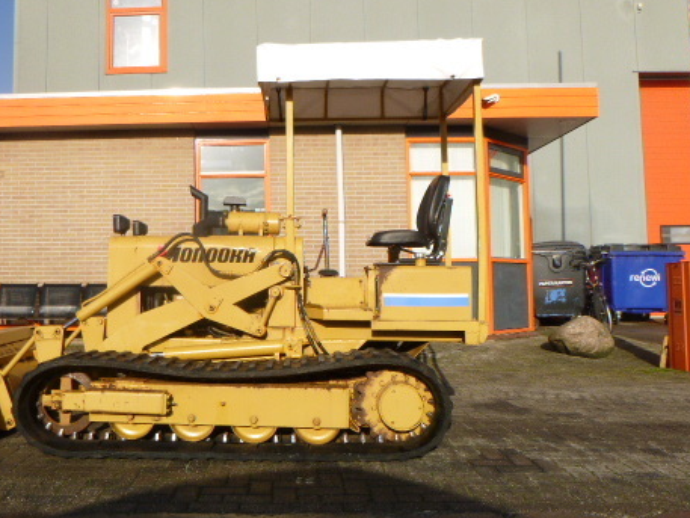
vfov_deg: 40.7
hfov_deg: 51.7
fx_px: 698
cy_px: 243
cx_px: 237
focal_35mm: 35
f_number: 3.9
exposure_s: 1/640
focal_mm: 4.5
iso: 100
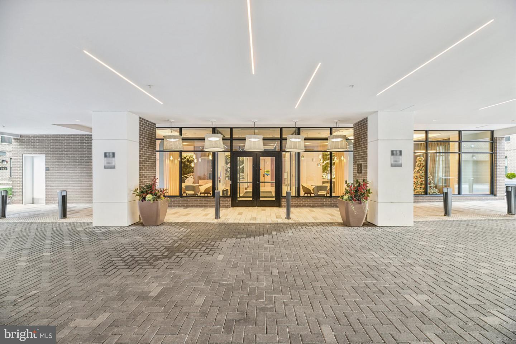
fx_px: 201
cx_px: 258
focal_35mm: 14
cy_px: 172
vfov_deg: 81.2
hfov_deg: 104.3
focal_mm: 14
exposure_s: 1/5
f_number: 8
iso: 400
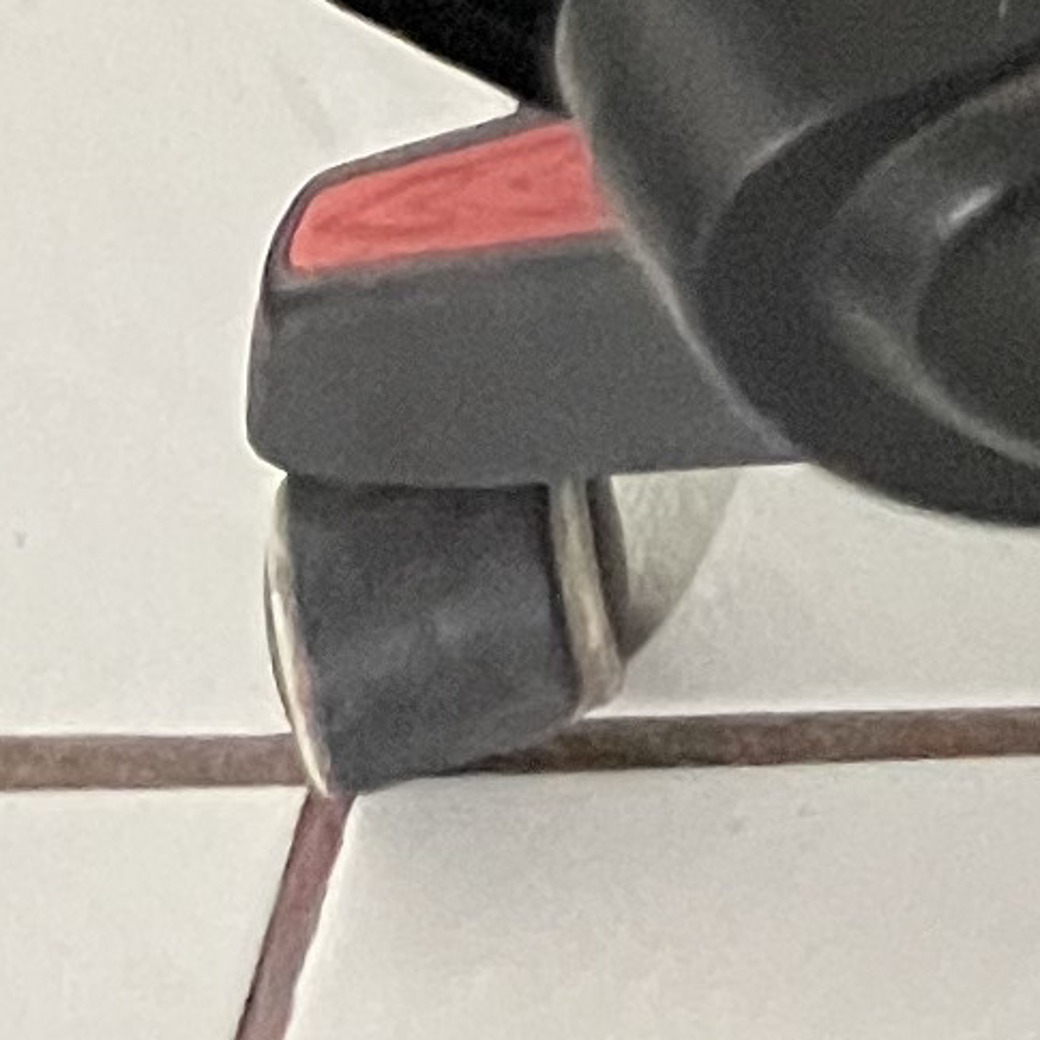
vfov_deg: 6.9
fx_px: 6492
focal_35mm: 191
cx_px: 3049
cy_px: -3234
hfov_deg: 8.0
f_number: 1.6
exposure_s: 1/33
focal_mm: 4.2
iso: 640
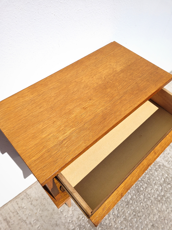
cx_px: 86
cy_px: 115
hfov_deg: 53.1
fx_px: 172
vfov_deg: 67.3
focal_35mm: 26
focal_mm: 5.4
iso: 40
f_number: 1.8
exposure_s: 1/6581
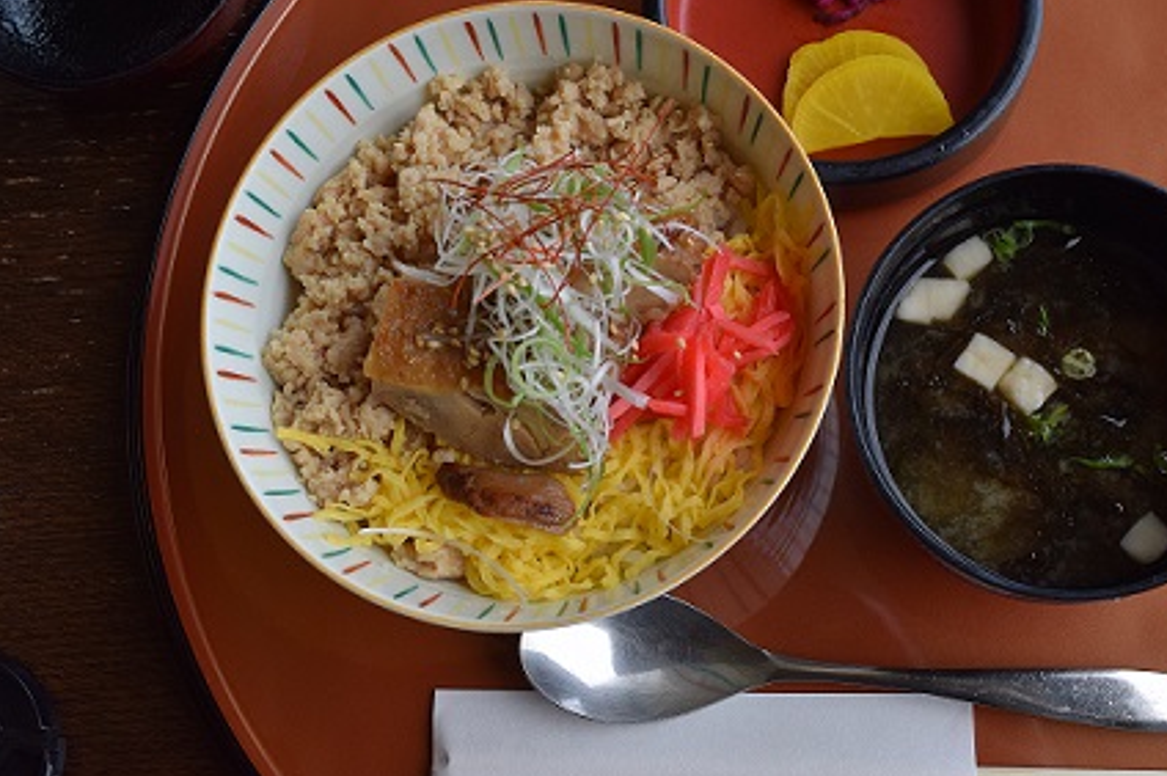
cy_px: 286
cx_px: 713
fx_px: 1652
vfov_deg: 26.3
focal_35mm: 51
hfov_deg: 38.7
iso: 400
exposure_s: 1/250
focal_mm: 24
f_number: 8
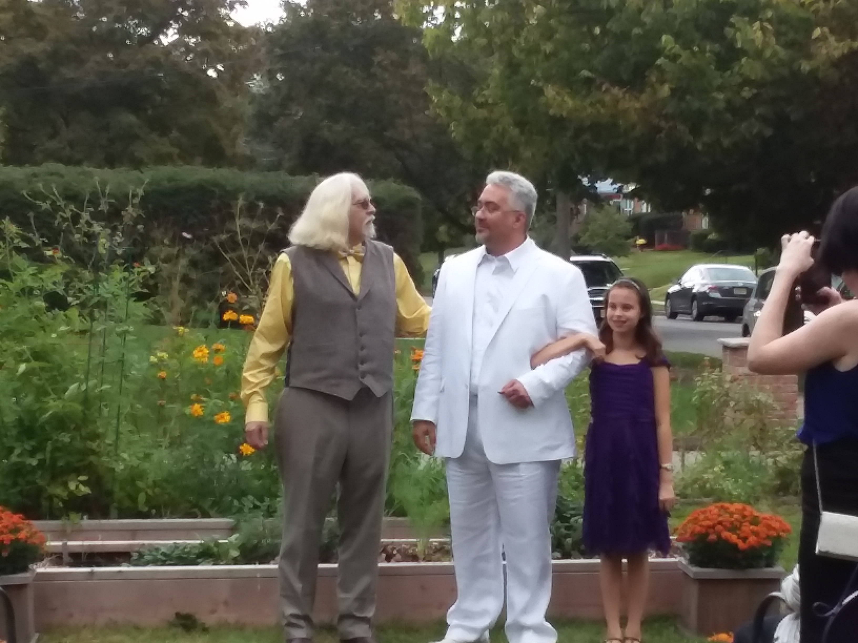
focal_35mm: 27
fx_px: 669
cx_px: 429
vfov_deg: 51.4
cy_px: 322
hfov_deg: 65.3
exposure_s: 1/384
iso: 50
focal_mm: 2.91
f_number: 1.9
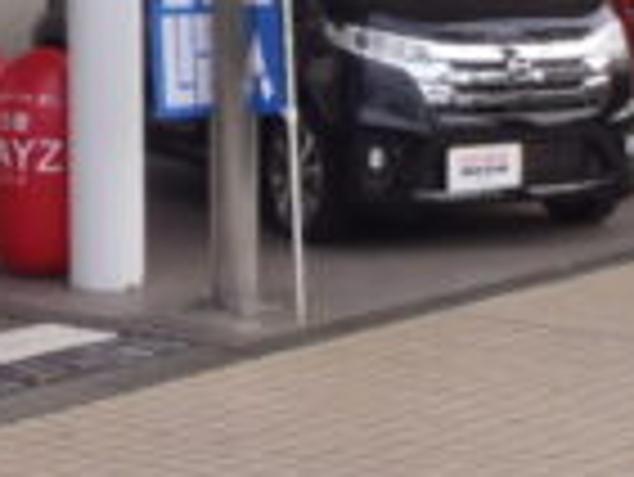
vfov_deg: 10.4
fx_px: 2493
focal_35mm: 136
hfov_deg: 14.5
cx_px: 315
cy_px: -297
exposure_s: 1/160
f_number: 4.2
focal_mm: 5.72
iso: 80
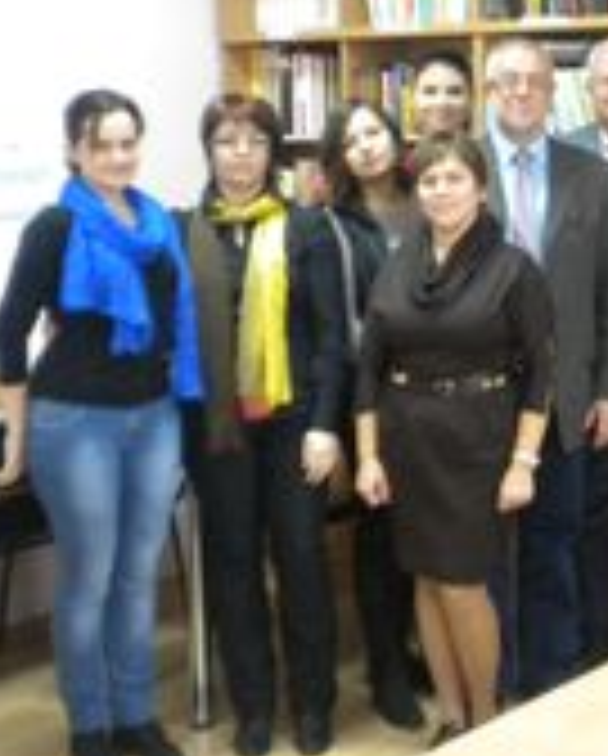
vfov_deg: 26.6
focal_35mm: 71
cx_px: 626
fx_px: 1593
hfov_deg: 20.8
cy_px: 261
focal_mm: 6.3
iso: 400
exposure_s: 1/14
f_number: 3.1
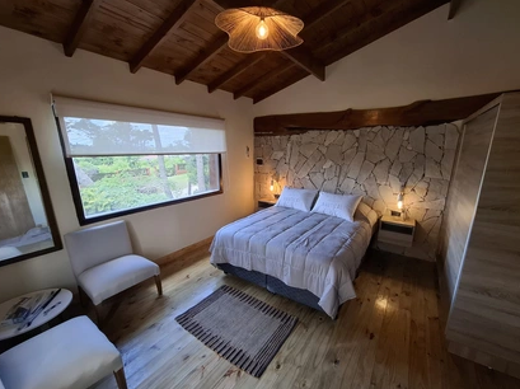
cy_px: 202
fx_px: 210
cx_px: 271
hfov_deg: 102.1
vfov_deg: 85.5
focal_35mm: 14
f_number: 2.2
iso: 64
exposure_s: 1/50
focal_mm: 1.74
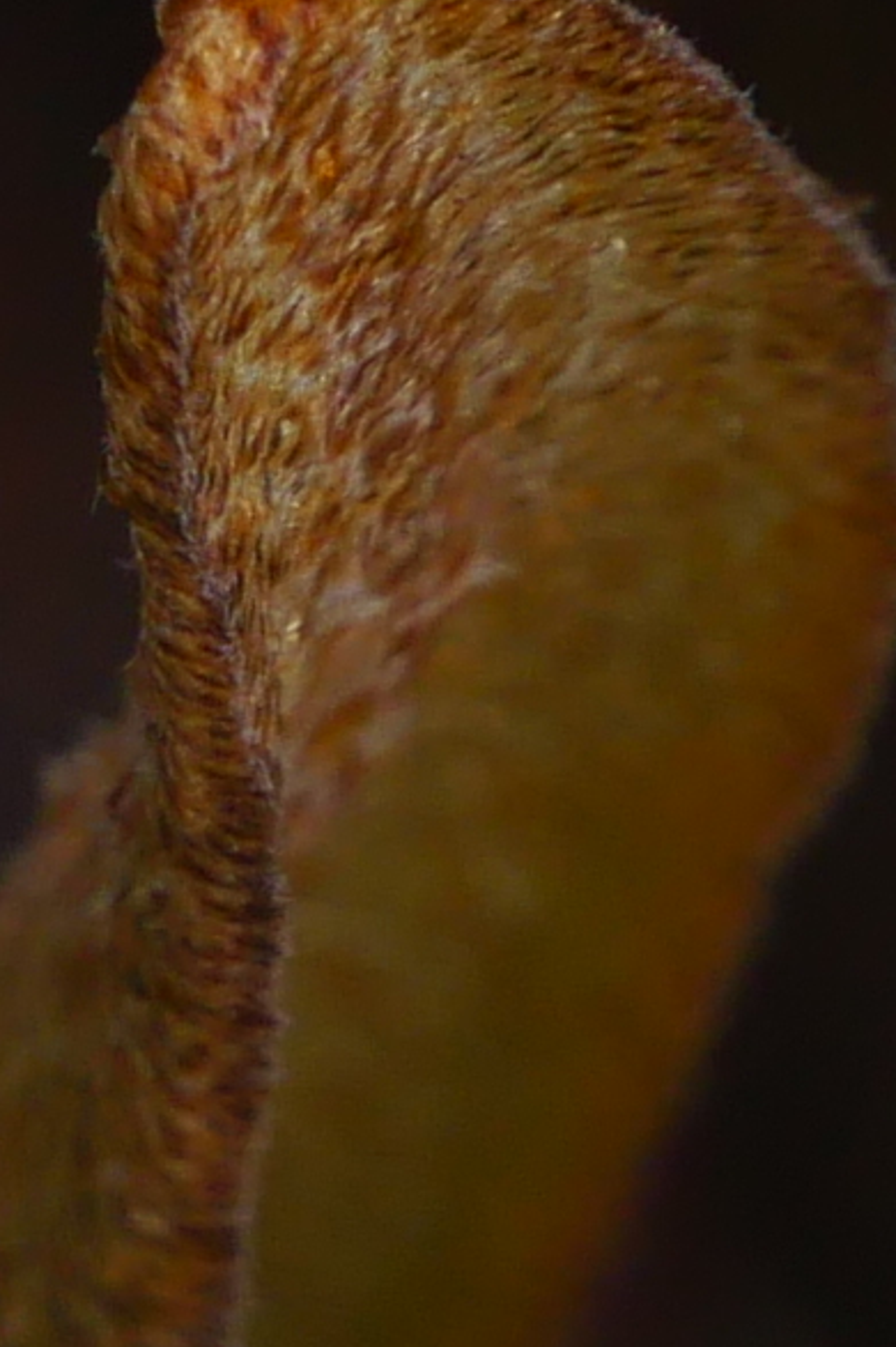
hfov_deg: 1.2
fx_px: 41299
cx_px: -2467
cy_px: 2296
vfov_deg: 1.9
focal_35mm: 1105
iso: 200
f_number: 8
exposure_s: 1/320
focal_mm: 60
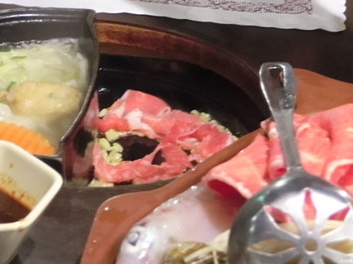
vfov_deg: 10.5
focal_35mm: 141
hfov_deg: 14.0
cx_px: 133
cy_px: 83
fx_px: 1437
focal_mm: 17.45
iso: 1250
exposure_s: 1/8
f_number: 5.2
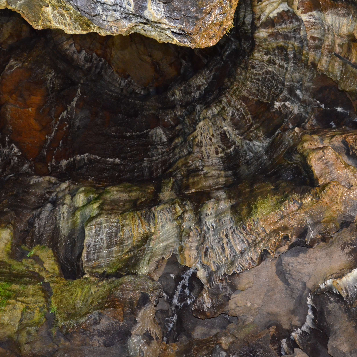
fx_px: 408
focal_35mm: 35
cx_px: 169
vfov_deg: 47.2
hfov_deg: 47.2
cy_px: 180
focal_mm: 18
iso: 3200
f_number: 3.5
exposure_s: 1/60
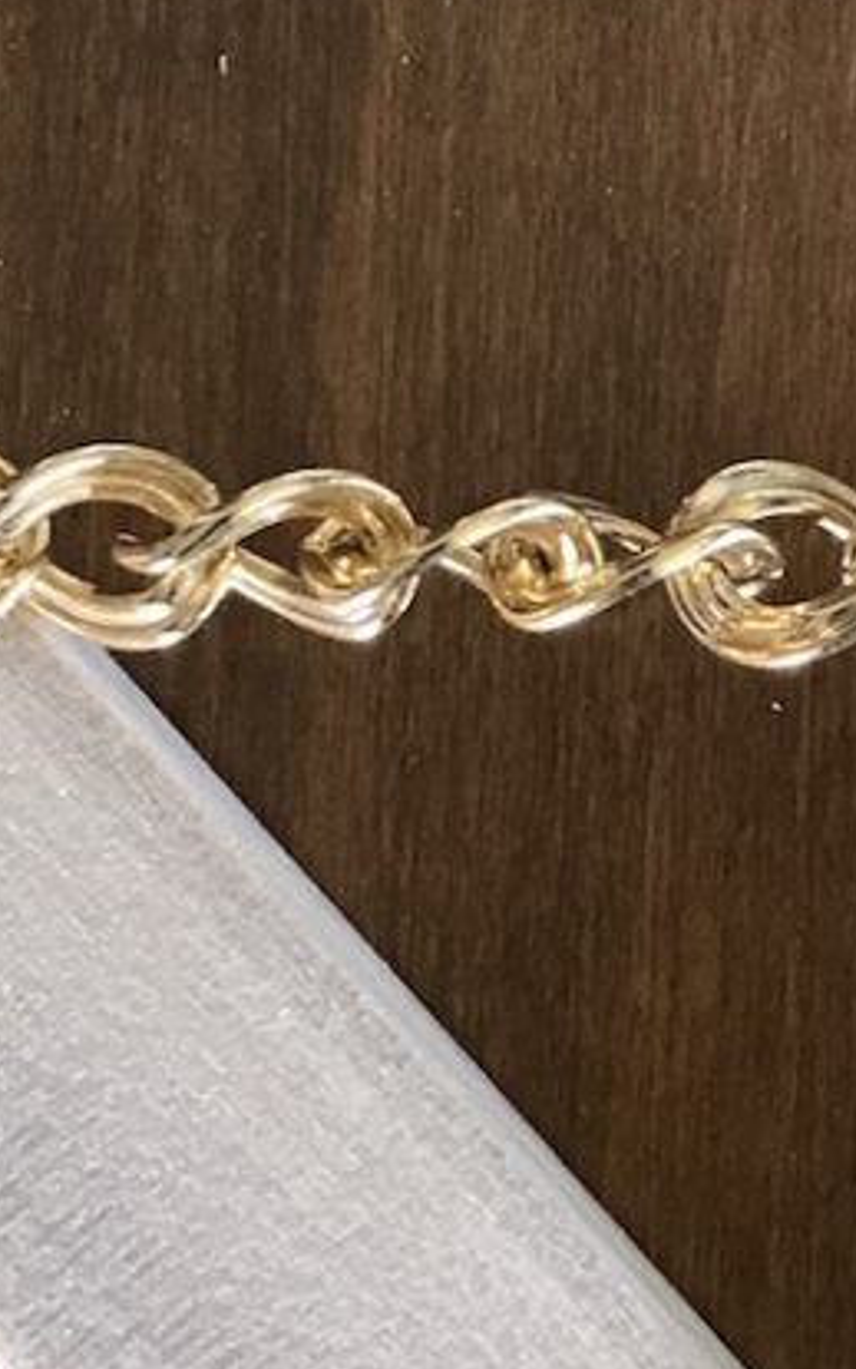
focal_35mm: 110
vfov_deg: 18.9
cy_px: 694
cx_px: 1034
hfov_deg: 11.7
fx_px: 4103
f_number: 1.8
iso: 40
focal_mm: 3.99
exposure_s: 1/15
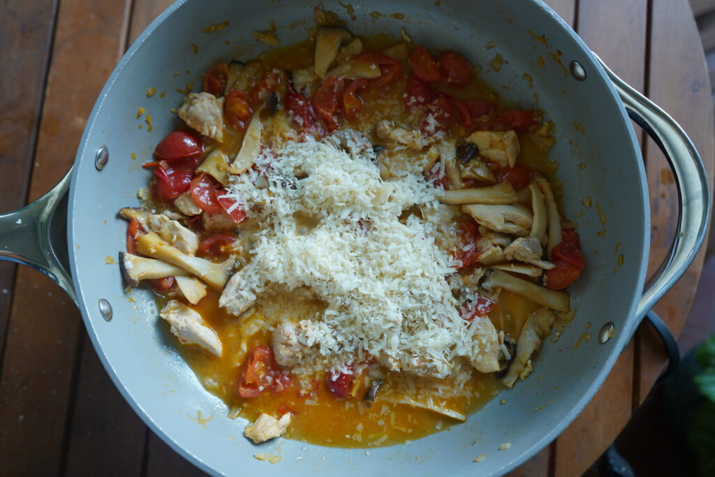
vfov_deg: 46.4
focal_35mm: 28
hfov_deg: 65.5
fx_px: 556
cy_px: 238
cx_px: 358
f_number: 4
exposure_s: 1/60
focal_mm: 28
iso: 125
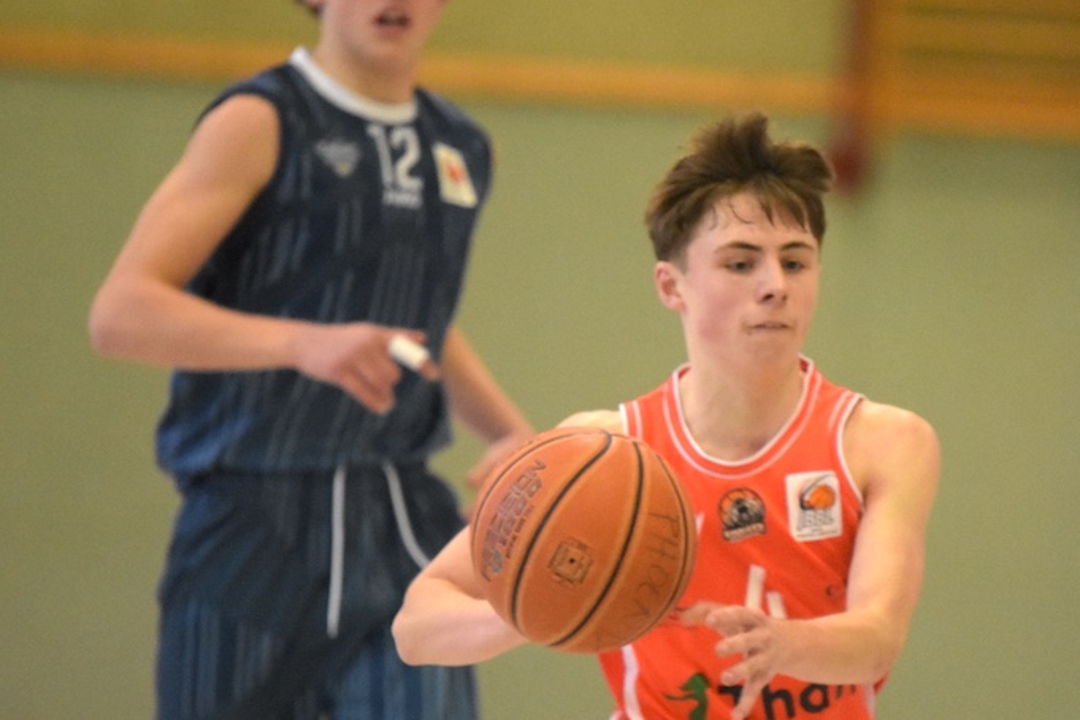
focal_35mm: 451
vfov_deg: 3.0
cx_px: 709
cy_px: 426
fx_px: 13529
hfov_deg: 4.6
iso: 4000
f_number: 2.8
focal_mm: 200
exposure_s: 1/800
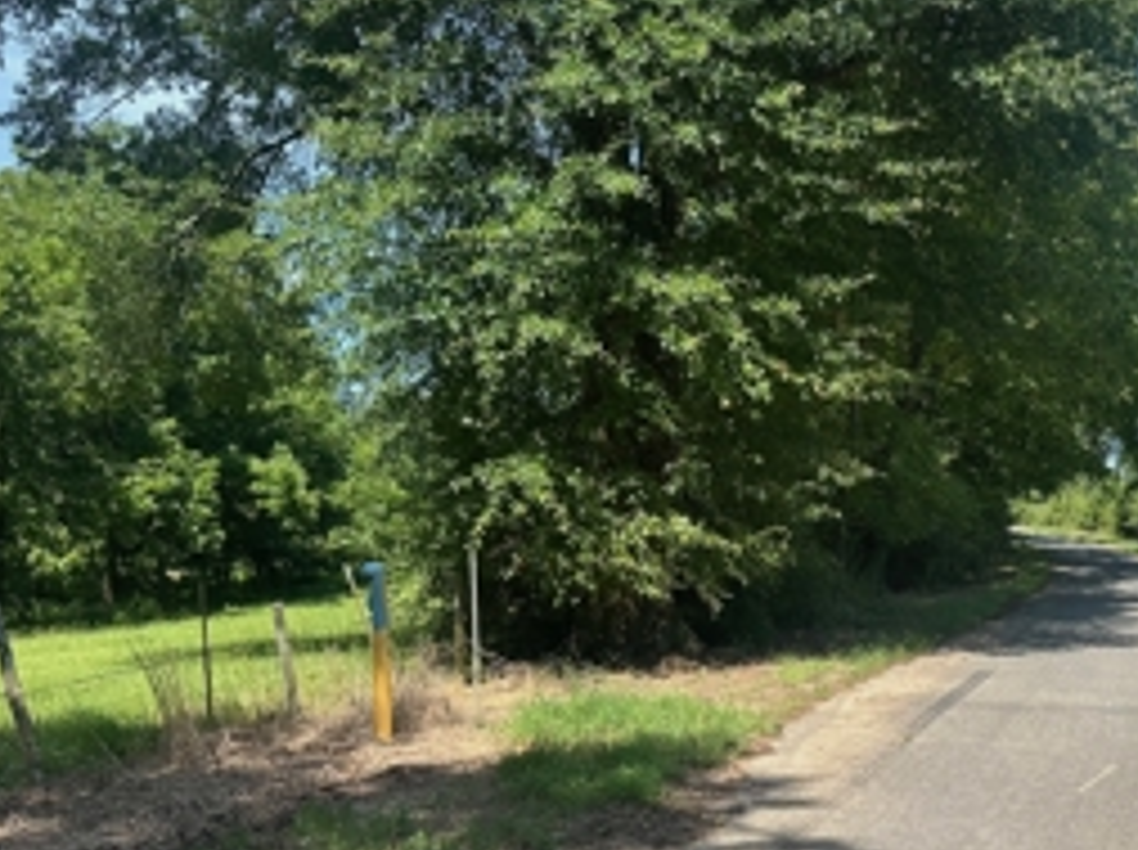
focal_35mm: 38
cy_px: 544
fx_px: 1247
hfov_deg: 48.7
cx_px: 697
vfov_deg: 37.3
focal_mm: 6.86
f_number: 1.78
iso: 80
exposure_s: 1/1812
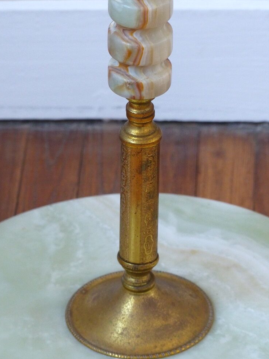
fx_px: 2890
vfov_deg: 7.1
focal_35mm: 279
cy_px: 176
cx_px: 143
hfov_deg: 5.3
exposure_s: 1/60
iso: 400
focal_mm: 46.5
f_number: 2.8
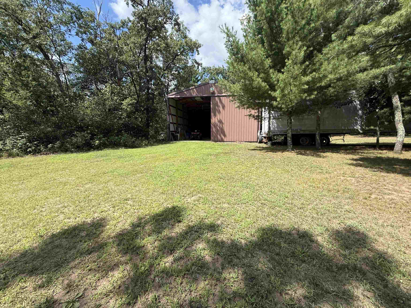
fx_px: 166
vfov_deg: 85.7
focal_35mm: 14
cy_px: 154
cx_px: 206
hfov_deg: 102.1
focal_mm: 2.22
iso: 50
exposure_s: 1/1105
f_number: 2.2
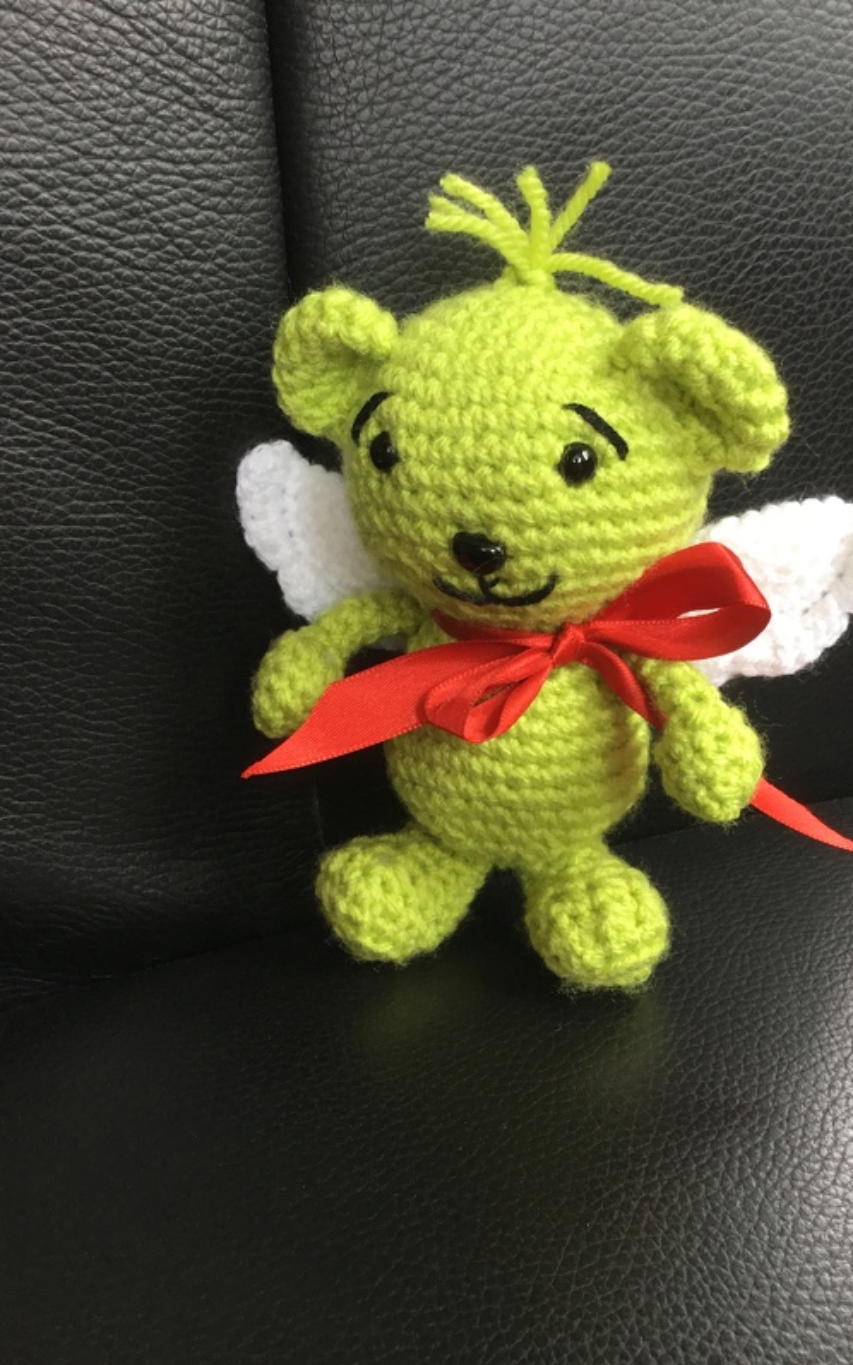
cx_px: 466
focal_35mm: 33
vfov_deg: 58.1
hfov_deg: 38.3
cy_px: 682
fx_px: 1228
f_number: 2.4
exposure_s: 1/33
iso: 64
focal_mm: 3.3
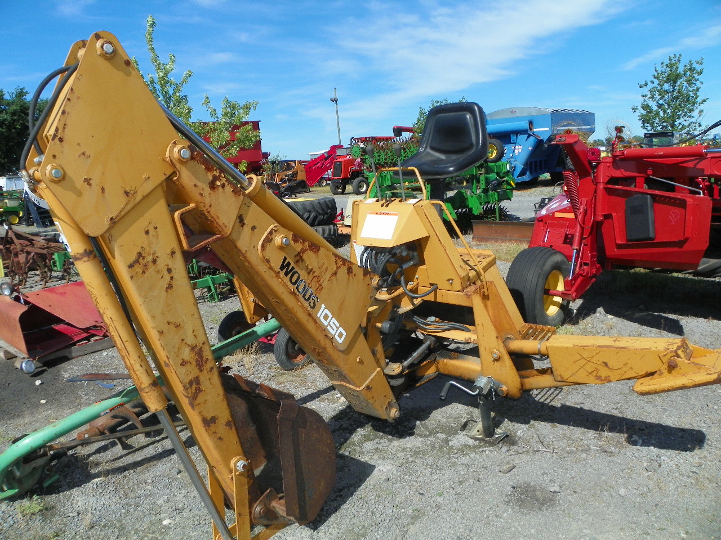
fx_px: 542
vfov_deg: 53.1
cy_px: 270
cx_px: 360
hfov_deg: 67.3
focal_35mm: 26
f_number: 5.6
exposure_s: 1/400
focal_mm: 4.6
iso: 64
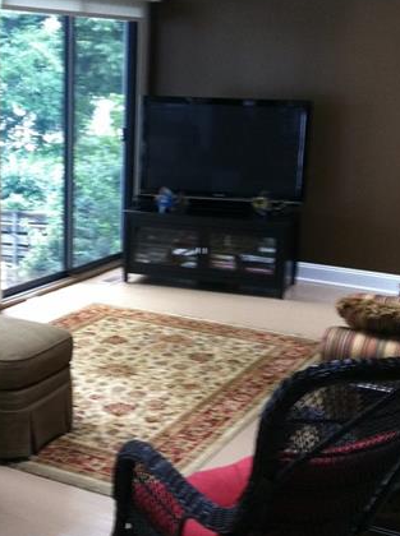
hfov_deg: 22.7
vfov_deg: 30.3
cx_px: 108
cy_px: 268
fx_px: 990
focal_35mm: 64
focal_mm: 3.85
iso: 160
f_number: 2.8
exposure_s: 1/15
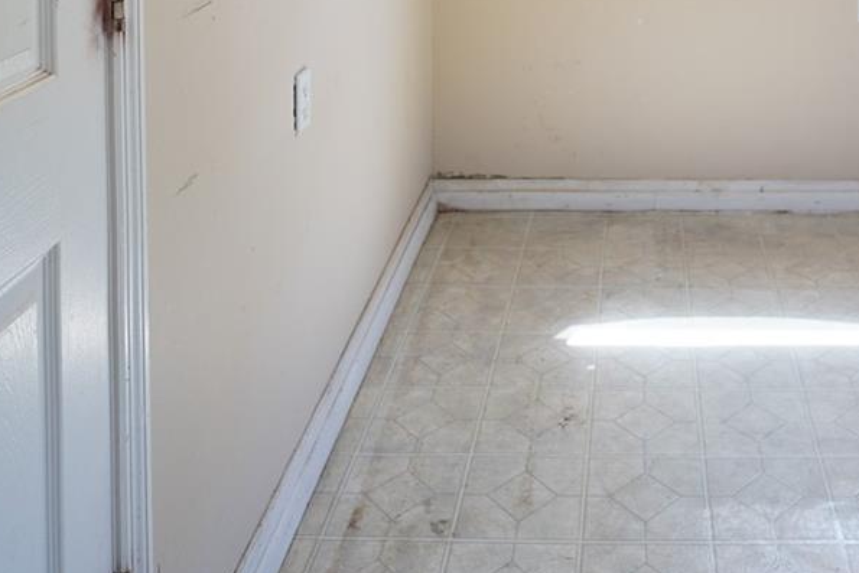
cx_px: 627
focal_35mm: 44
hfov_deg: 43.0
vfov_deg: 26.0
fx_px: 1058
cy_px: -165
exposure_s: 1/60
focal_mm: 11
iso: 100
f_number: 1.8
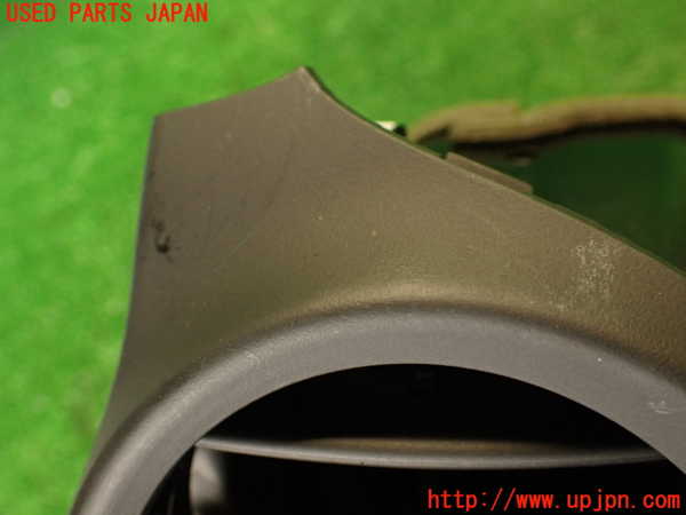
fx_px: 634
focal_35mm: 32
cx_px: 343
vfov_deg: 44.2
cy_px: 258
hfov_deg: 56.8
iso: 400
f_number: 2.4
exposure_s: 1/30
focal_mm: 5.79
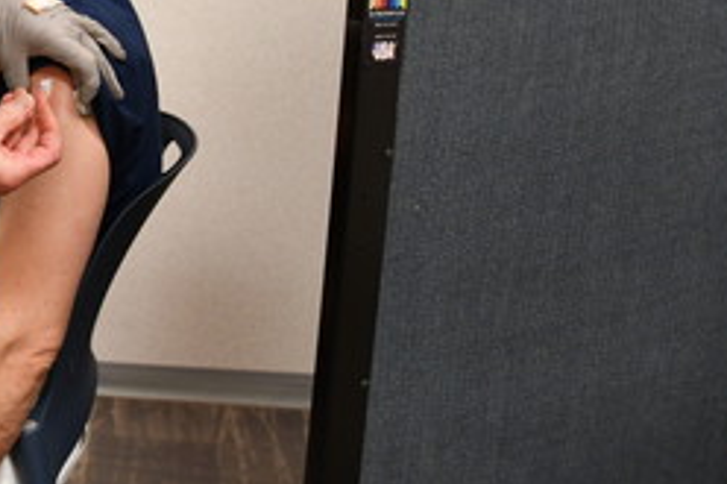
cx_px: -82
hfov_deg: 29.1
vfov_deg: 20.9
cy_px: -32
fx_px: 1251
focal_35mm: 62
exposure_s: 1/125
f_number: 3.5
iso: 1400
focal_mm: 18
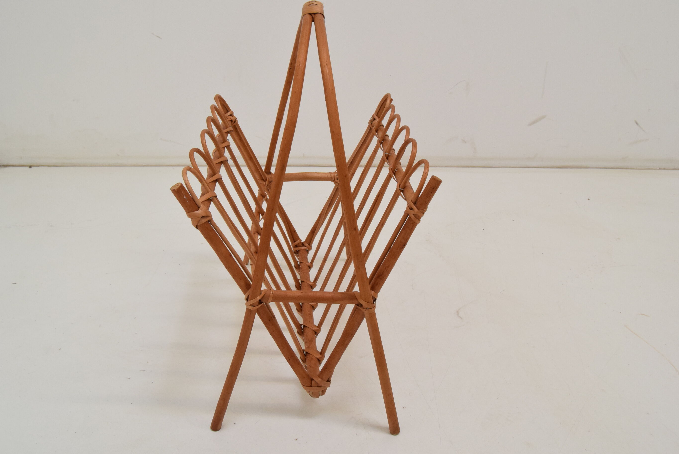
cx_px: 317
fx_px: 623
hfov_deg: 57.1
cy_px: 218
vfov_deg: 40.0
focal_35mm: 33
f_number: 8
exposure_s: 1/250
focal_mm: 20
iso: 1600
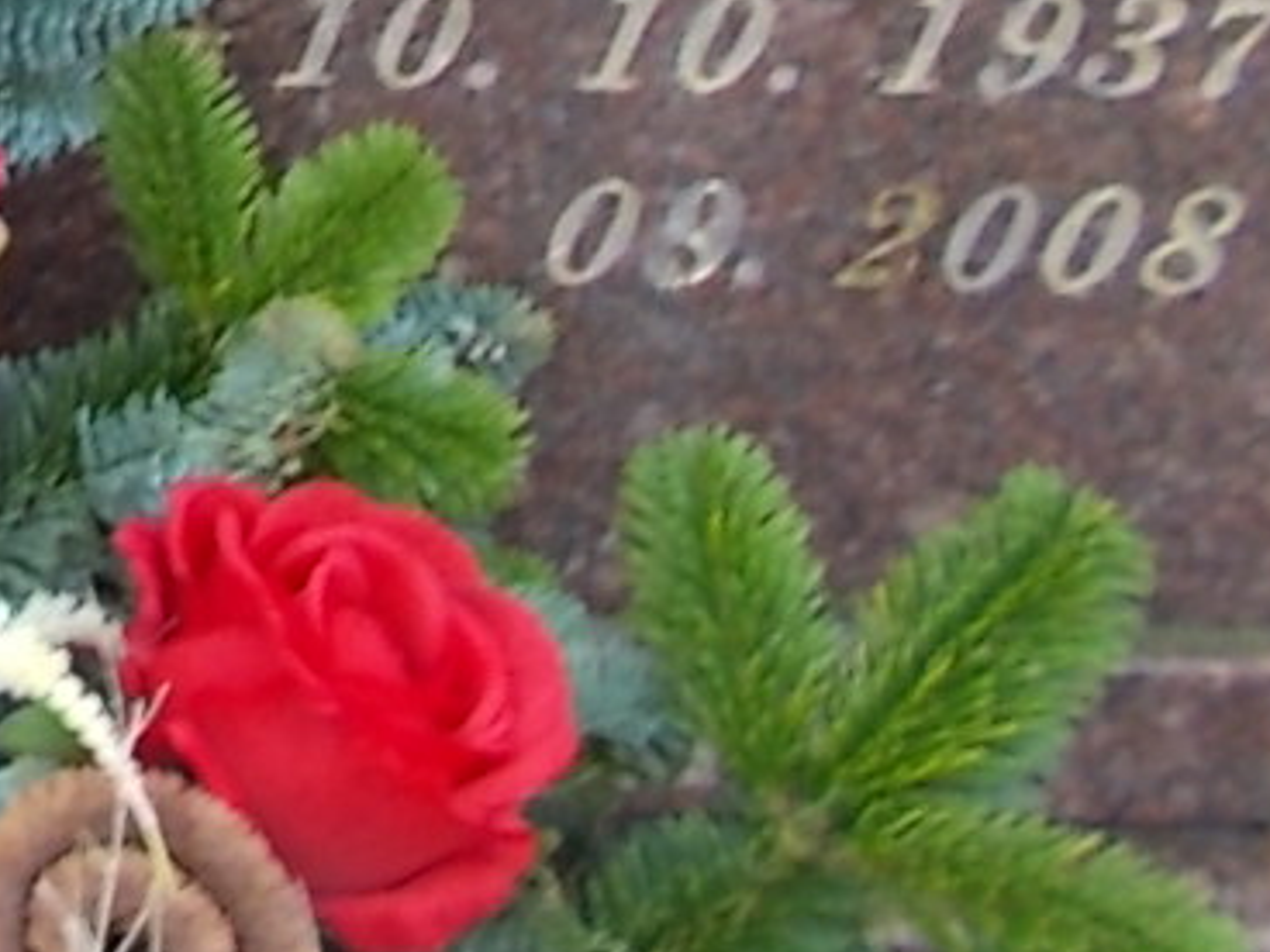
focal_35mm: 113
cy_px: -1014
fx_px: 4146
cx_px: -1225
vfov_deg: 11.6
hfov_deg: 14.6
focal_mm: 4.6
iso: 80
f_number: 3.2
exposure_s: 1/25
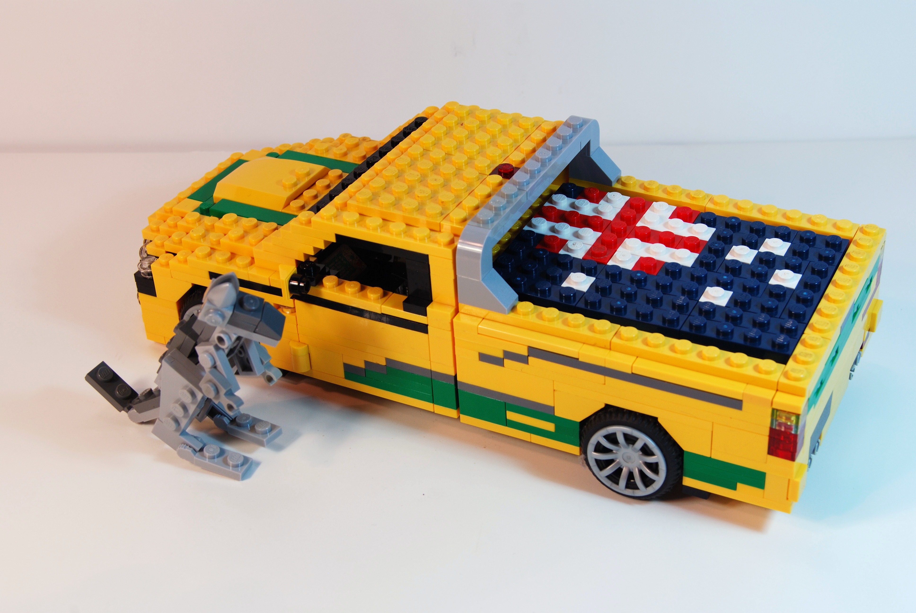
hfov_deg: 35.0
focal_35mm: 57
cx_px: 458
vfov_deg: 23.8
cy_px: 306
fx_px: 1452
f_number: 10
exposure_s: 1/13
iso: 100
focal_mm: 38
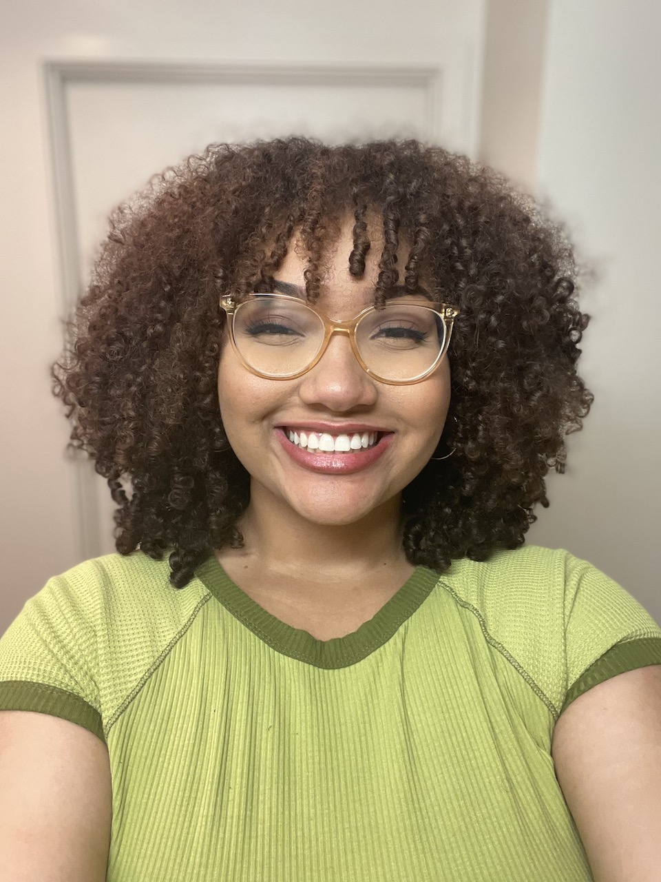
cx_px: 330
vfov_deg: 60.0
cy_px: 441
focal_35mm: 30
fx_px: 764
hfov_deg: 46.8
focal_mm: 2.71
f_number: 2.2
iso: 200
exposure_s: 1/40
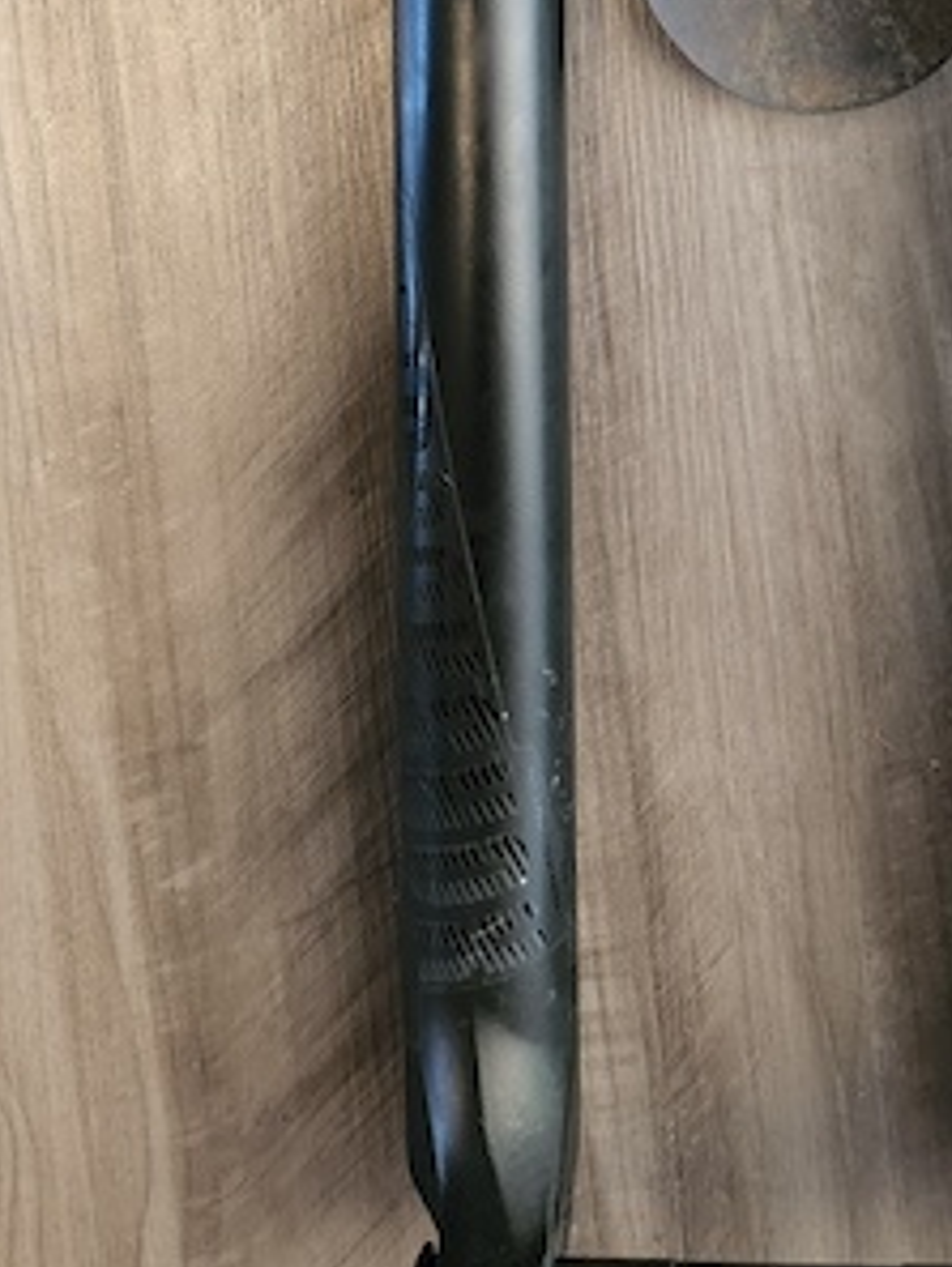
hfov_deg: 23.4
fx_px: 2272
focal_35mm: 62
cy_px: -303
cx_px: 730
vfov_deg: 27.1
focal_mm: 5.4
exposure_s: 1/60
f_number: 1.8
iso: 800
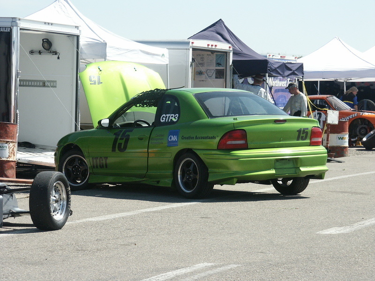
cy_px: 140
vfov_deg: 9.6
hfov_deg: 12.7
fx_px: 1679
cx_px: 188
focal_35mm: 155
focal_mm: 39.24
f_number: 5.6
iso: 100
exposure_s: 1/750
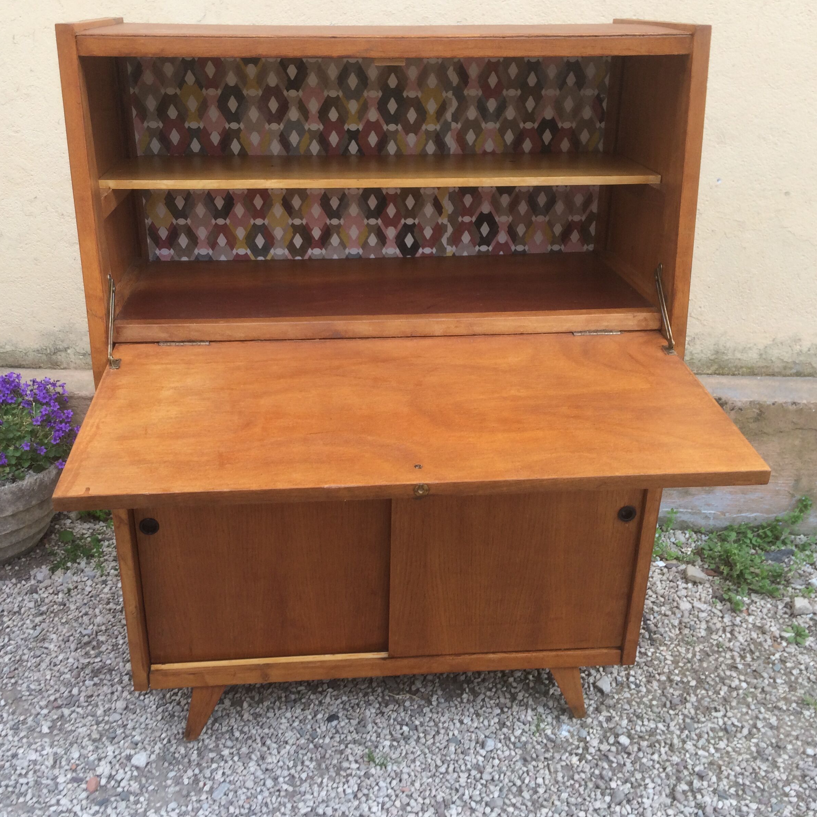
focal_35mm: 35
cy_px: 412
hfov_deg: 47.2
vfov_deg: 47.2
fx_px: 935
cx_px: 391
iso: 32
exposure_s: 1/302
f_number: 2.2
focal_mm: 4.15
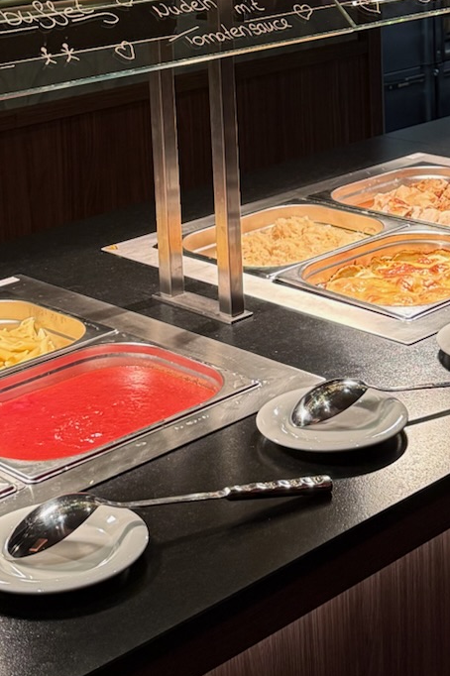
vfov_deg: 25.6
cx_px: 317
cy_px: -11
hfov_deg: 18.1
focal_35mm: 75
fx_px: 1408
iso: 320
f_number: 1.78
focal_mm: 6.76
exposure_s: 1/100
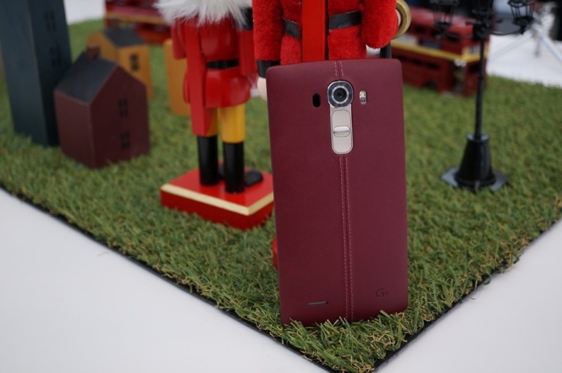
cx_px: 281
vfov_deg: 29.8
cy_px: 186
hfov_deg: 43.7
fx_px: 702
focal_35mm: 45
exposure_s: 1/60
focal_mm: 30
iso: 250
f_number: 4
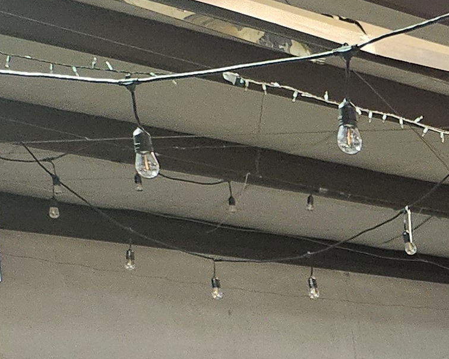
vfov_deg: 11.3
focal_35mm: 124
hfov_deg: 13.2
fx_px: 1648
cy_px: 720
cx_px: 927
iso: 640
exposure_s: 1/40
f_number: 1.8
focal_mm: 5
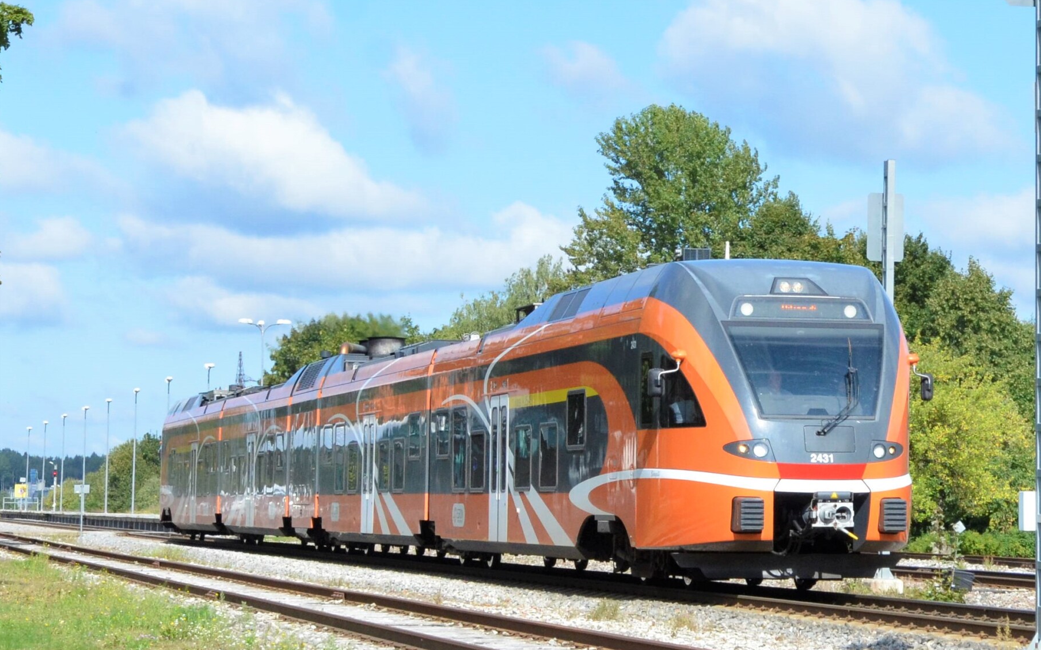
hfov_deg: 37.8
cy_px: 332
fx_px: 1518
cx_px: 520
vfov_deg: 24.2
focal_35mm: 54
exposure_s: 1/1000
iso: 800
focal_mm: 35
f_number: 10
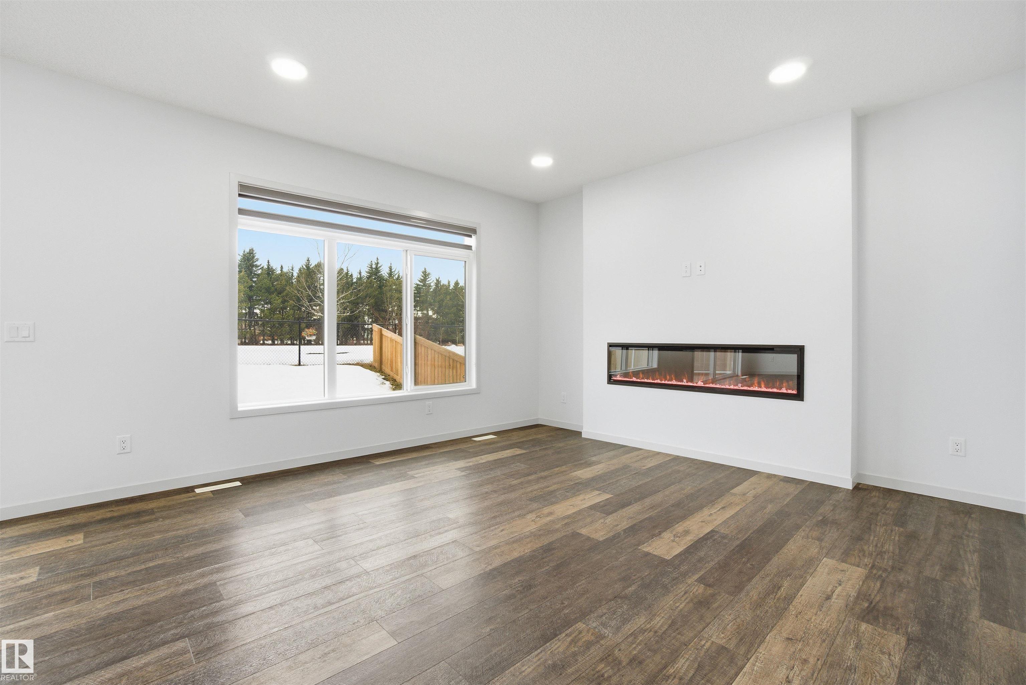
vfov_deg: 77.4
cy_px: 342
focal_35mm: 15
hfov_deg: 100.4
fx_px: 428
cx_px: 513
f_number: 8
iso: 400
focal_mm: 10
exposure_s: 1/500
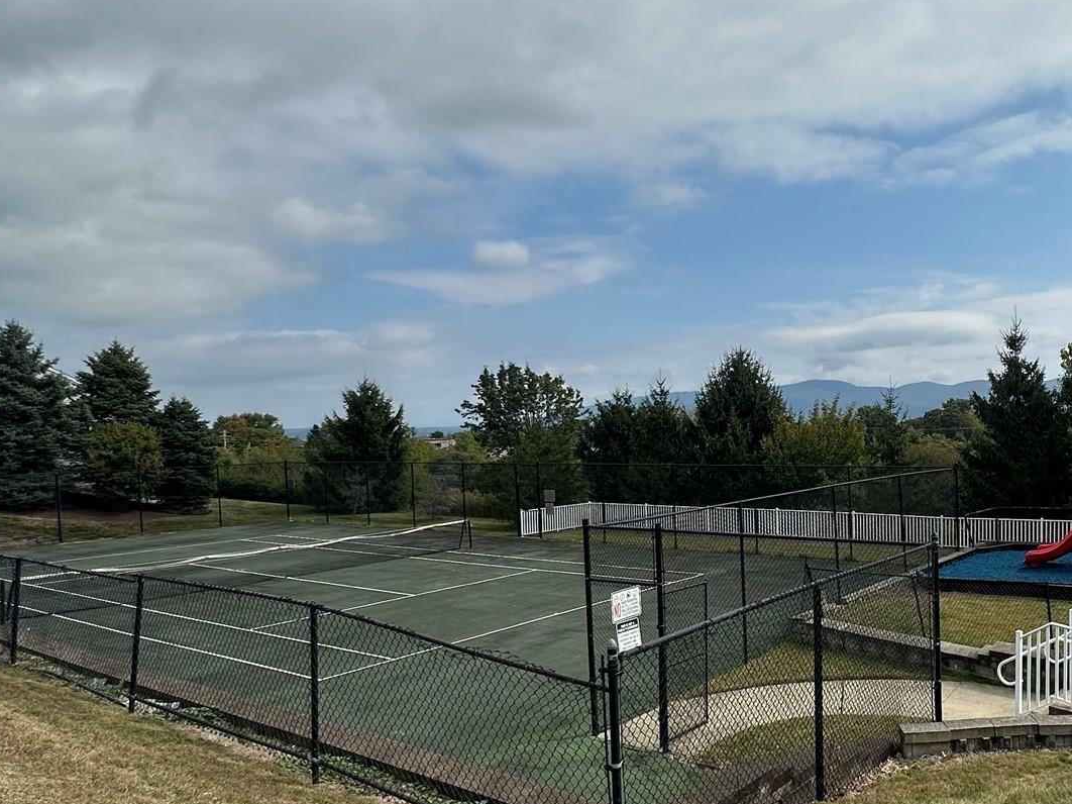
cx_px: 831
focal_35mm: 27
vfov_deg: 51.2
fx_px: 836
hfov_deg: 60.9
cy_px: 447
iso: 50
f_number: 2.2
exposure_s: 1/2817
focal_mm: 2.22
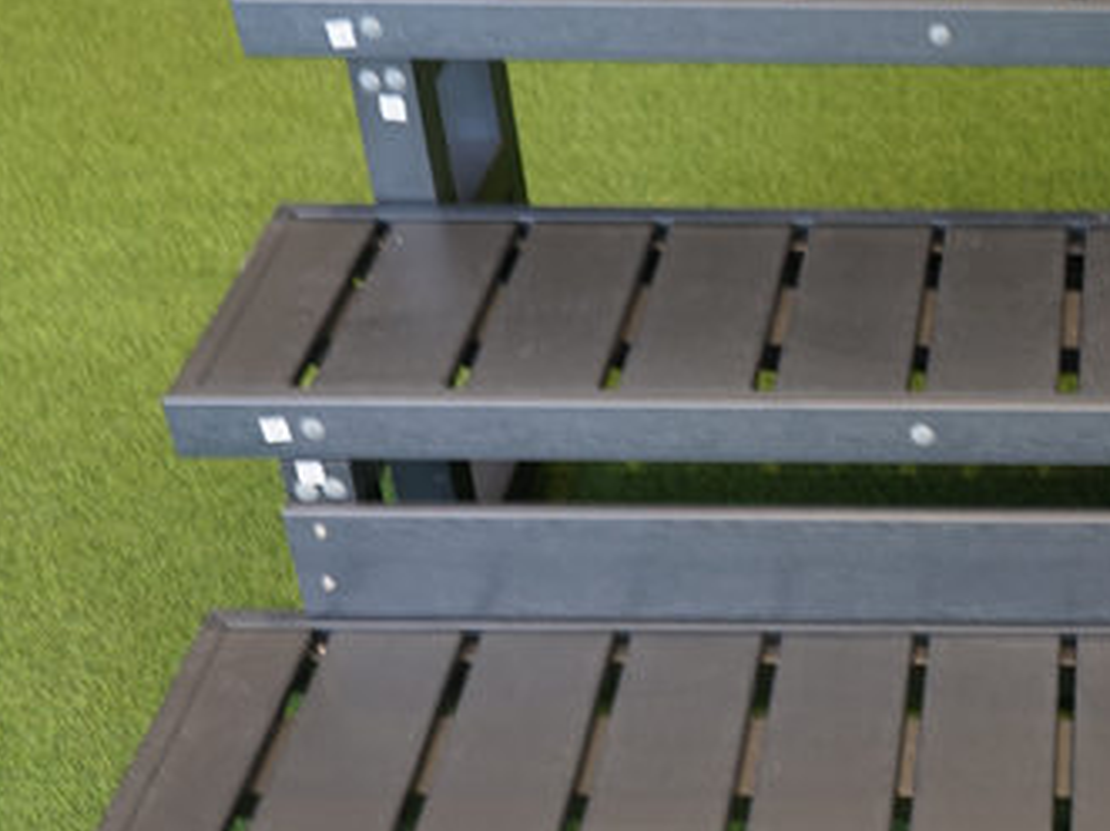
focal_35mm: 74
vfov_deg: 19.9
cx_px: 1180
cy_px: 446
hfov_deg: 24.8
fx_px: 2372
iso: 250
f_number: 4
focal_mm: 34
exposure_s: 1/15
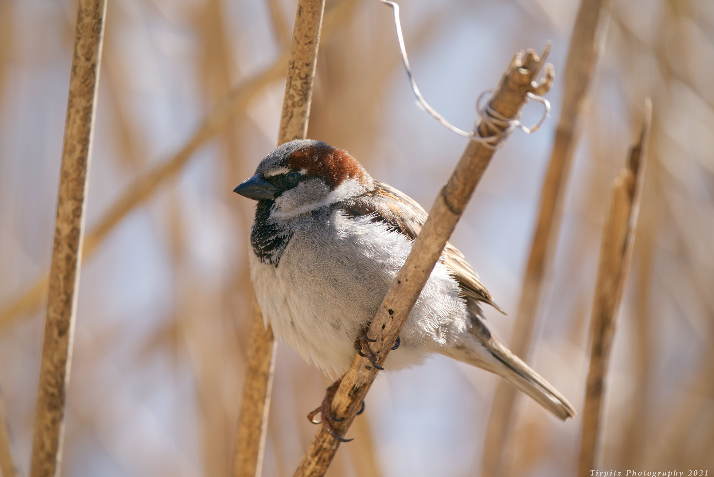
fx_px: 17046
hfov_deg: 2.4
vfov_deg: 1.6
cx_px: 347
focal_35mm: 859
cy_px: 237
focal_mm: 832
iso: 400
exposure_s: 1/500
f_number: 9.5
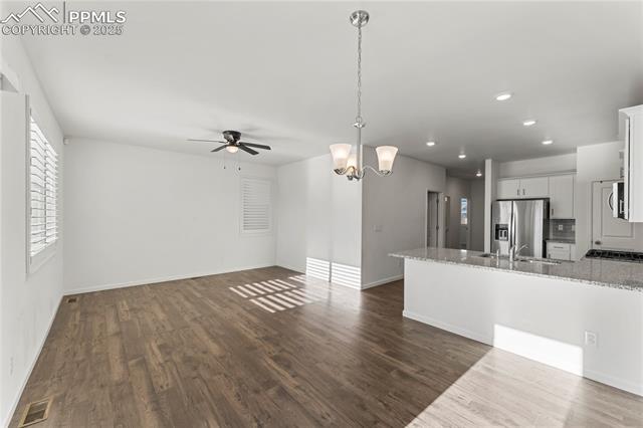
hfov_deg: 104.3
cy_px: 214
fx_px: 250
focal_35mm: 14
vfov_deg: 81.1
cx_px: 322
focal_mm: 14
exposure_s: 1/25
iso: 800
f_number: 10
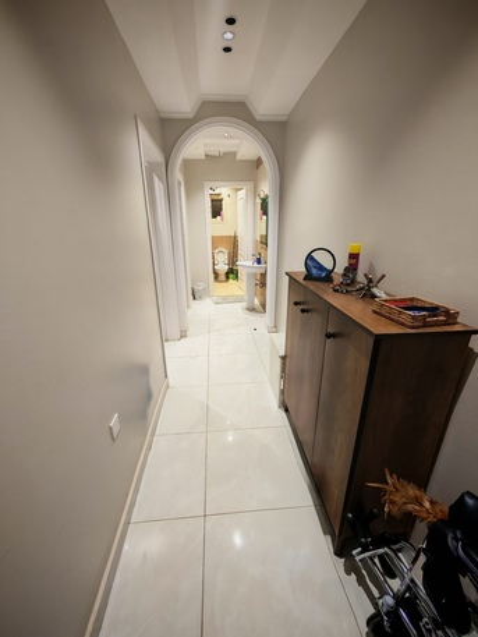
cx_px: 239
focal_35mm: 14
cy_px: 318
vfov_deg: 102.0
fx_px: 258
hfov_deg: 85.7
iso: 400
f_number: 2
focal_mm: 1.82
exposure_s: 1/40
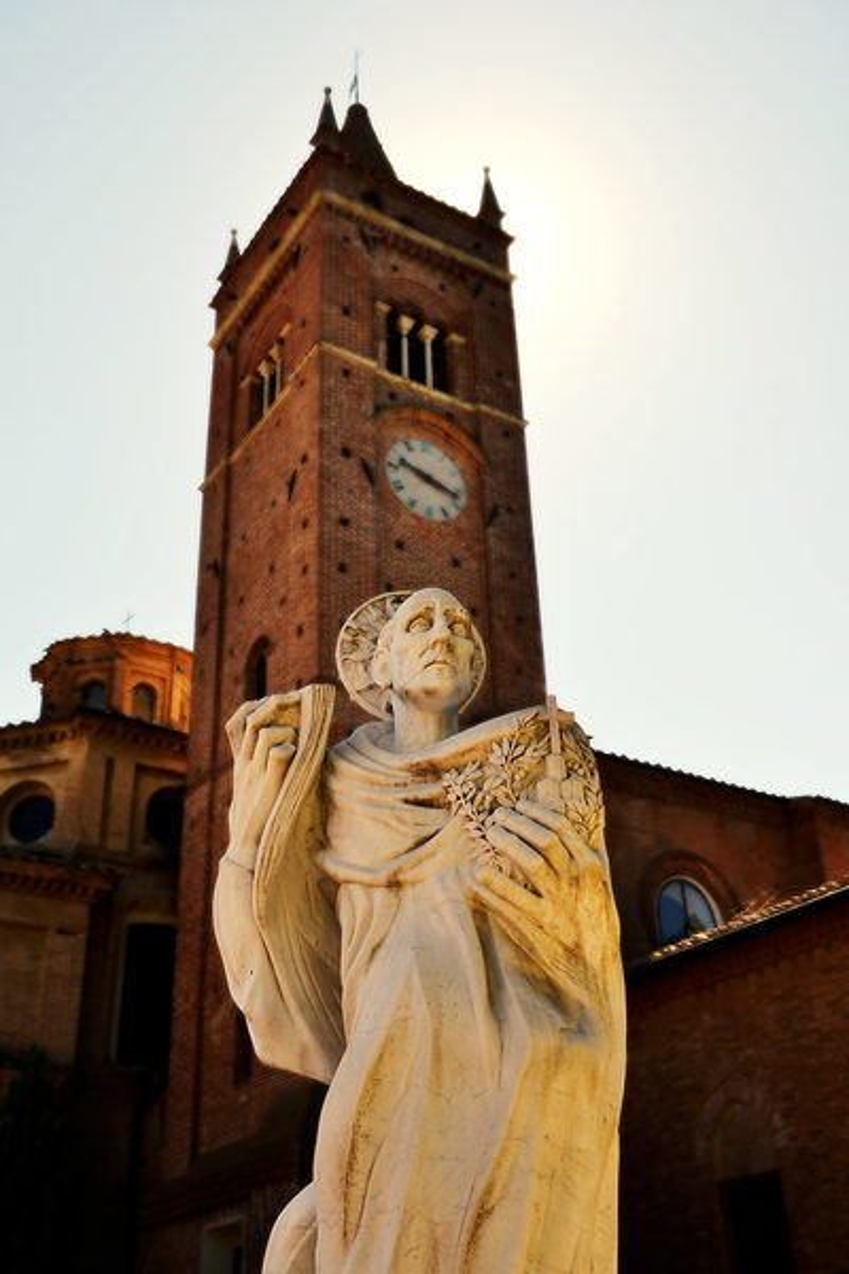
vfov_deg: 51.3
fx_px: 1326
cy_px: 637
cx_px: 424
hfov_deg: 35.5
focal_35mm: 38
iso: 100
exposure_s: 1/200
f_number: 8
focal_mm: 25
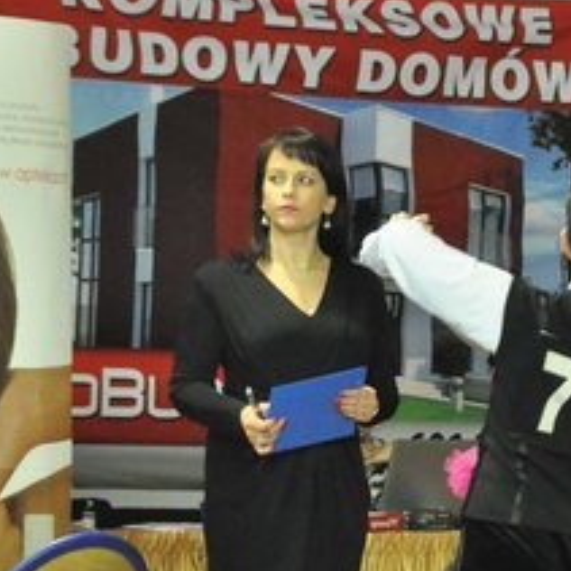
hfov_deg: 6.8
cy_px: 557
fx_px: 4765
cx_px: 655
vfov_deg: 6.8
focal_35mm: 255
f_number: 6.3
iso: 3200
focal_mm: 65
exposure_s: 1/60
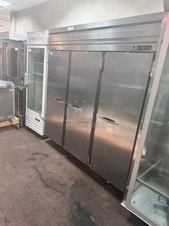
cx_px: 84
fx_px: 156
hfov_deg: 56.8
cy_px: 113
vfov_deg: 71.6
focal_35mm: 24
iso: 400
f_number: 1.78
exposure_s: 1/60
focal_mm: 6.86
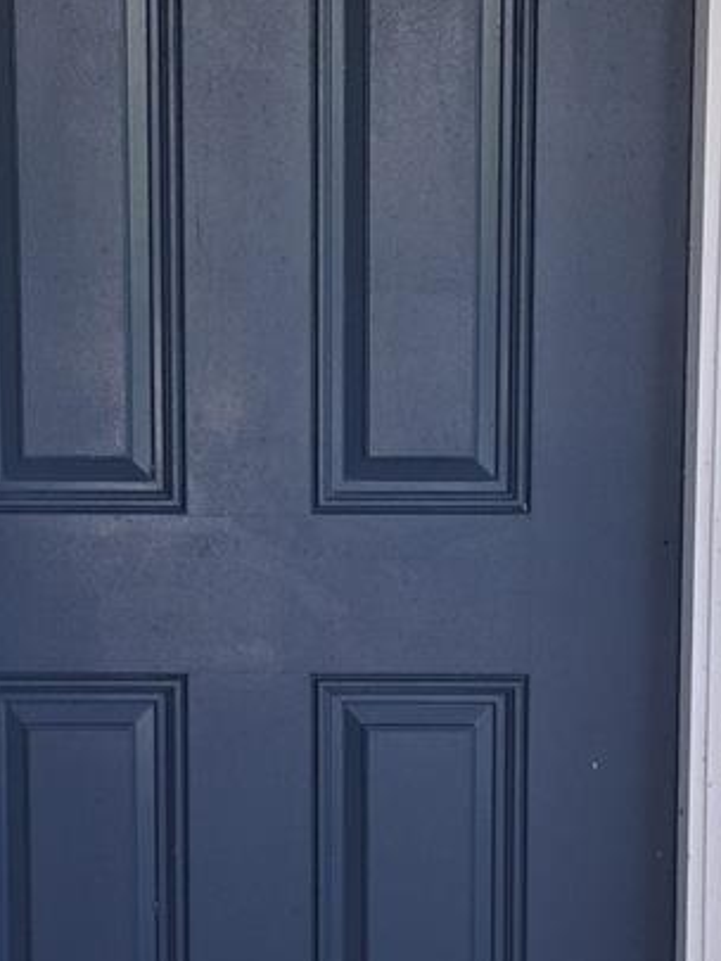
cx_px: 289
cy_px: 351
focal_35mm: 77
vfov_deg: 25.2
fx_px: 2137
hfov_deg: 19.1
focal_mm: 3.98
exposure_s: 1/120
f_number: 1.8
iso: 100
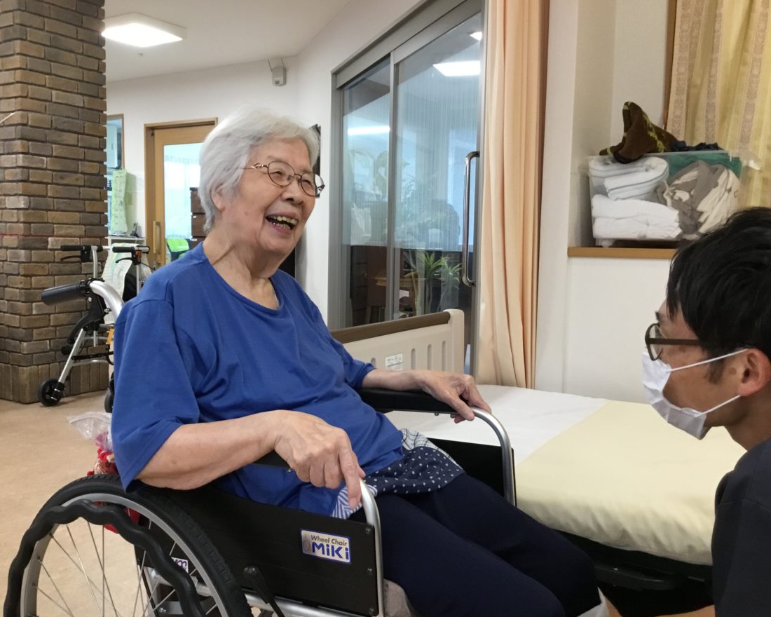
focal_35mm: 33
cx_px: 382
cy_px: 306
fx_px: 753
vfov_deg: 44.5
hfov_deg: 54.2
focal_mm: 3.3
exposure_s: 1/30
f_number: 2.4
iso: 125
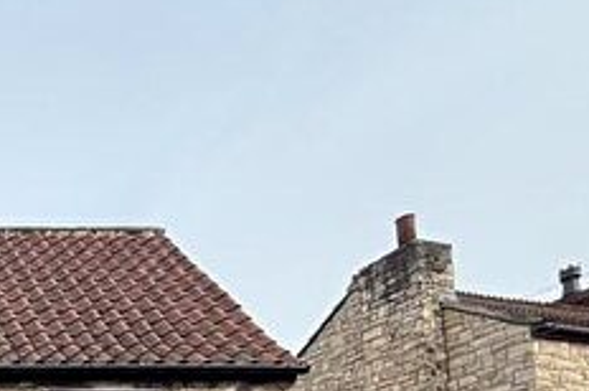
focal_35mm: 44
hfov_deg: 31.7
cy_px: 595
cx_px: -211
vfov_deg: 23.8
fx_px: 719
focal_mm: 2.22
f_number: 2.2
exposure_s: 1/914
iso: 50
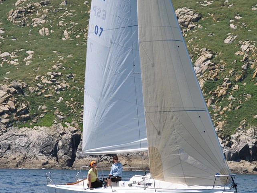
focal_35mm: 213
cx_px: 128
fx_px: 1579
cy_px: 101
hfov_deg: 9.3
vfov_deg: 7.0
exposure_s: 1/640
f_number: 6.3
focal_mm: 105
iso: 100
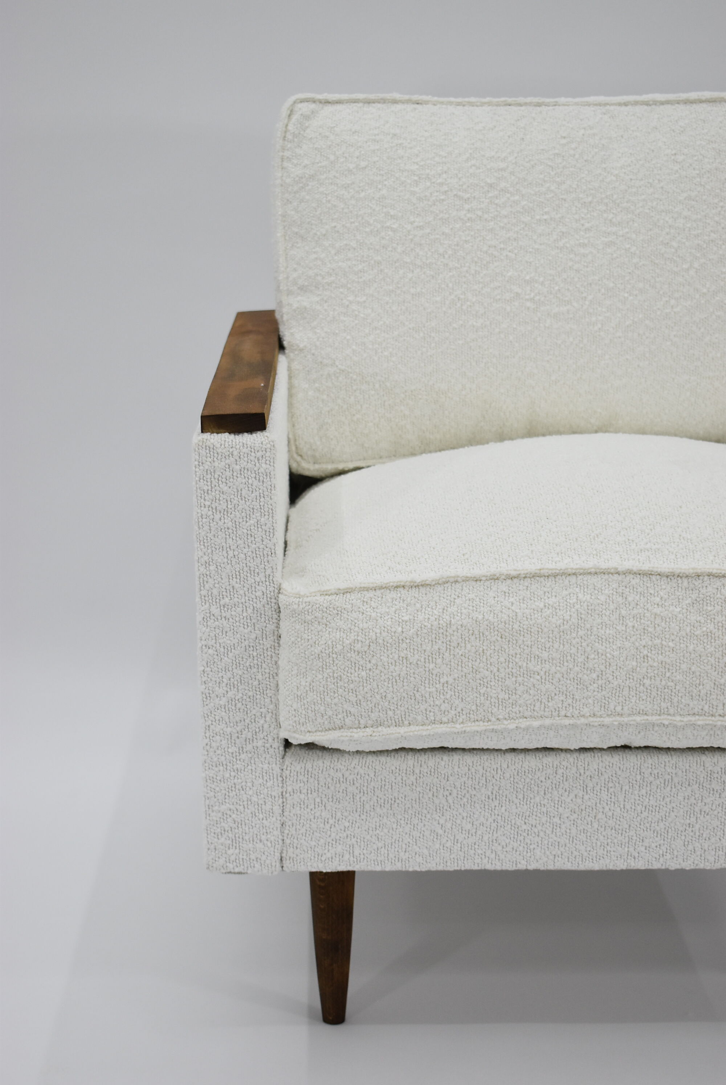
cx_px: 363
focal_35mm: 63
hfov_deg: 21.6
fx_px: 1902
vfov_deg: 31.9
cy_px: 542
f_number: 5
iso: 900
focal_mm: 42
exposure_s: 1/125
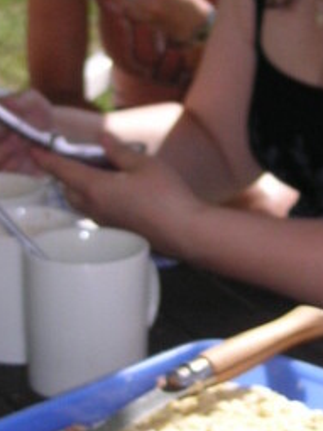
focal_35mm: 116
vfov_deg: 17.0
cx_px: 227
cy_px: 166
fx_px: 1444
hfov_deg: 12.7
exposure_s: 1/750
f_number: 2.8
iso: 50
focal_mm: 6.1
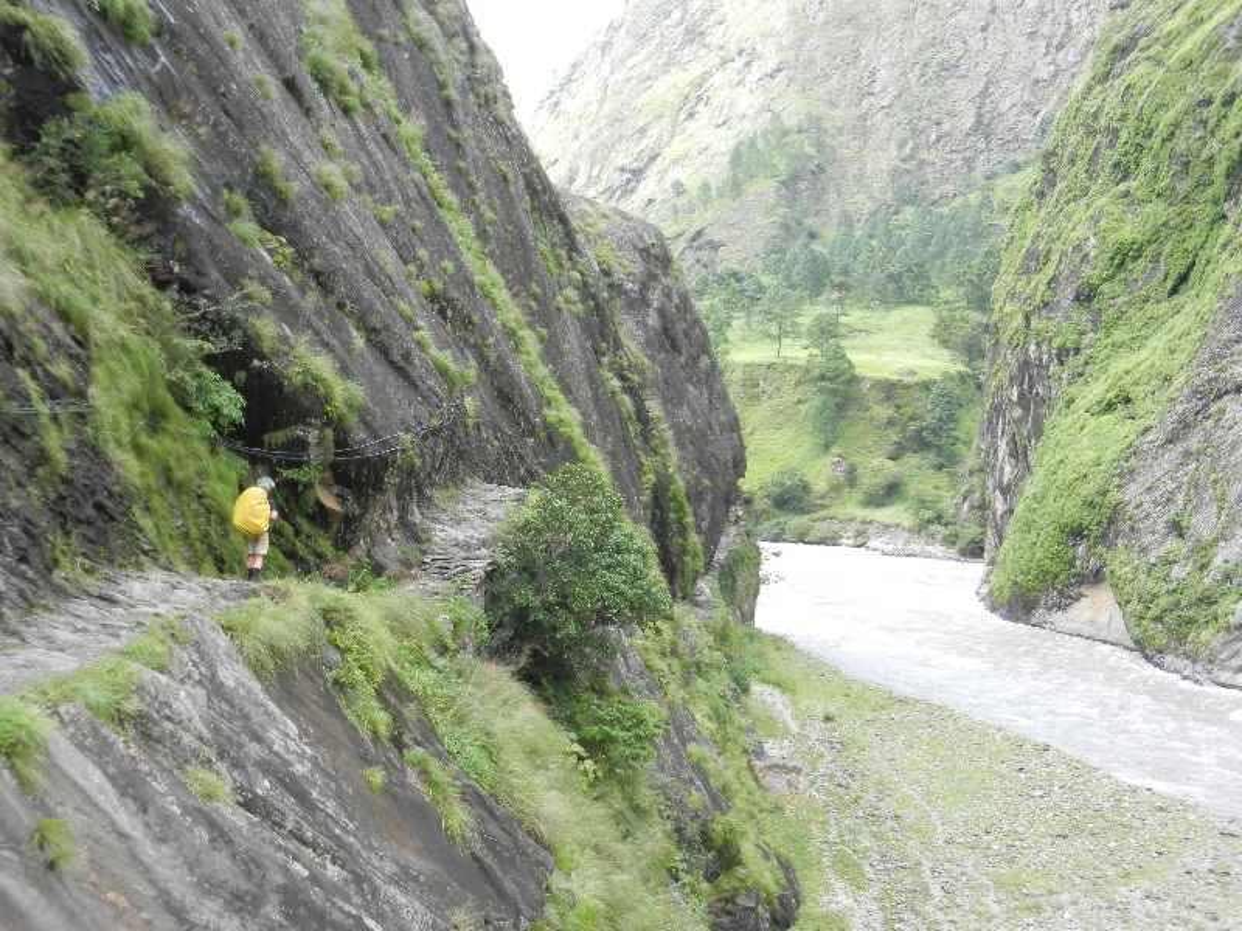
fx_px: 1615
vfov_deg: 32.2
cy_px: 466
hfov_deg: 42.1
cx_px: 621
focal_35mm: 45
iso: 160
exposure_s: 1/125
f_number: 4.2
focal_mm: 8.2
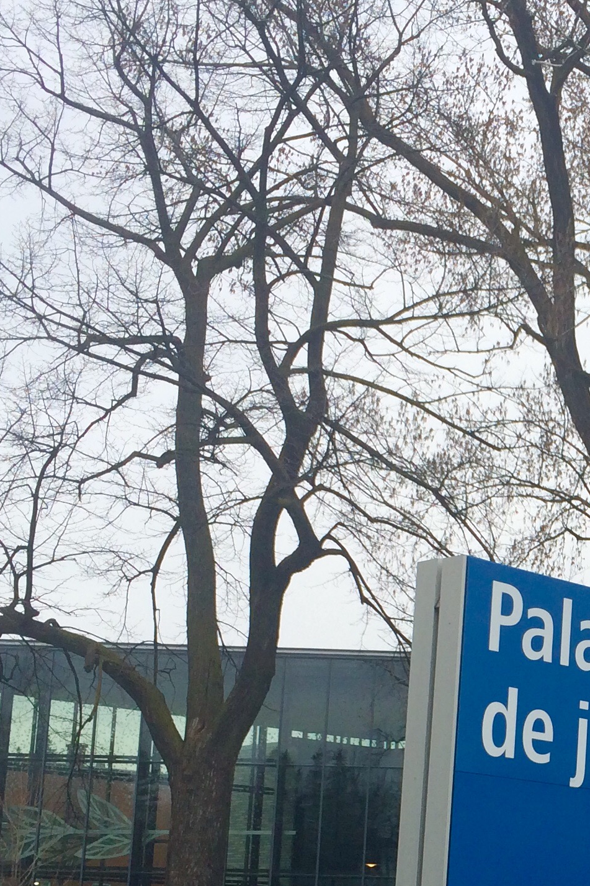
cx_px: 728
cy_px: 690
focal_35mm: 69
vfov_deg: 28.7
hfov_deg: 18.6
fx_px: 1697
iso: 32
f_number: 2.2
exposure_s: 1/977
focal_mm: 4.15
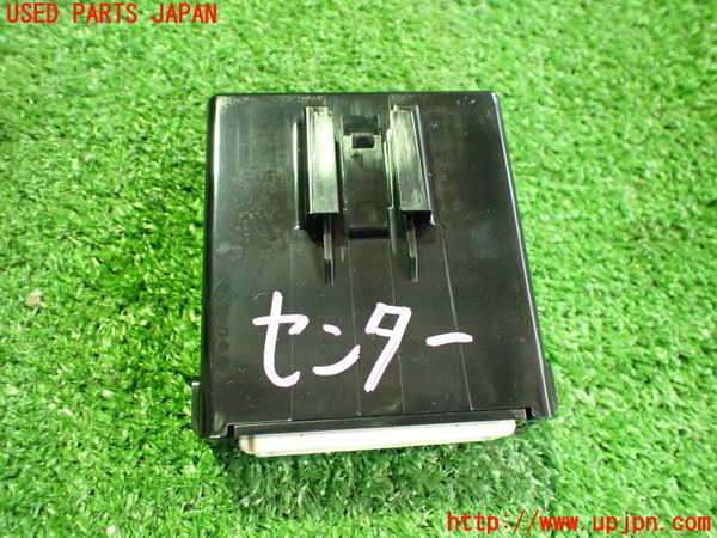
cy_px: 269
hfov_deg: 60.0
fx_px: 621
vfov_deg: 46.8
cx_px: 358
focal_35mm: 30
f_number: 2.3
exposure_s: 1/30
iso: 1000
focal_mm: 5.4
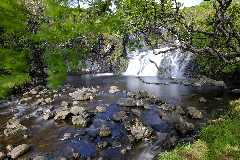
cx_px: 120
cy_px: 80
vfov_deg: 59.5
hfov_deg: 81.2
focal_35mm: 21
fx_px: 140
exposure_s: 10
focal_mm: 14
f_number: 10
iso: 200
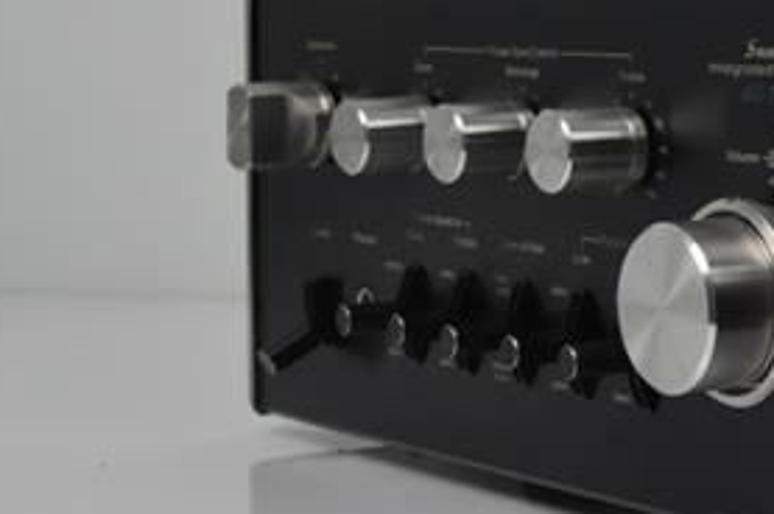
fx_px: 2555
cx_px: 1288
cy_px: 31
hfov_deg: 15.4
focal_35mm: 119
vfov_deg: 11.4
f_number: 8
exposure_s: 1/250
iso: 1600
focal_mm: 22
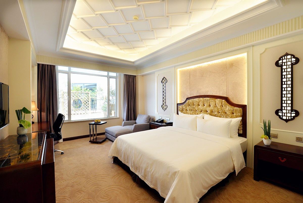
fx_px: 135
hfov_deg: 96.7
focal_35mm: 16
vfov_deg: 73.8
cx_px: 152
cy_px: 102
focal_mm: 16
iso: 125
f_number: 9
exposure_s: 1/3
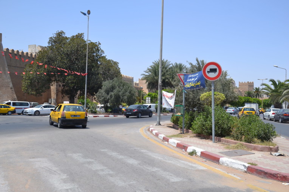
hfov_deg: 53.1
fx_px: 289
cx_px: 144
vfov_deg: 36.9
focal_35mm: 36
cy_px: 96
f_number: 8
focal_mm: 24
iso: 100
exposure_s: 1/250
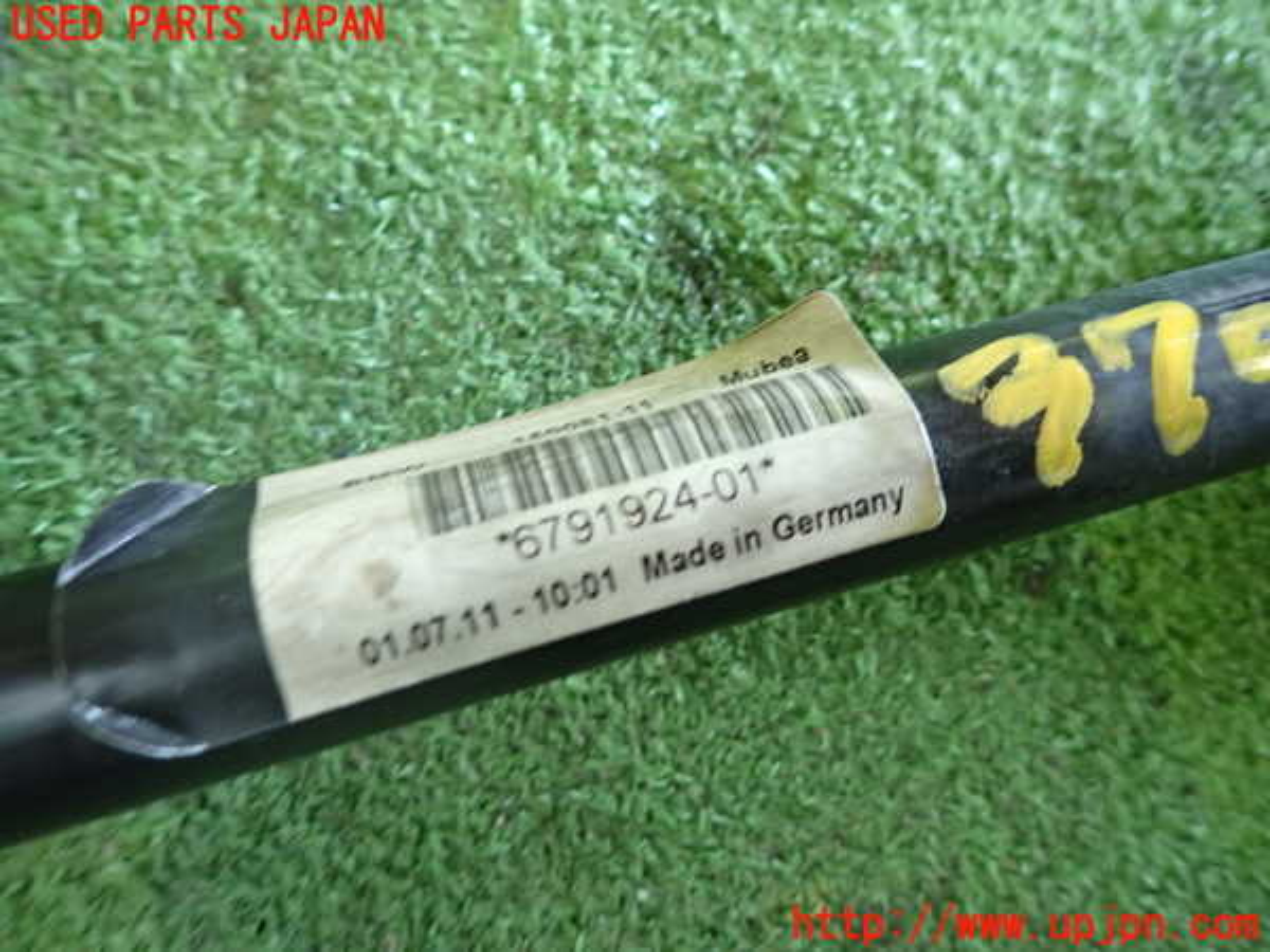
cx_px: 635
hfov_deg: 69.4
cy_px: 476
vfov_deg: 54.9
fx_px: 917
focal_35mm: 25
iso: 400
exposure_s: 1/30
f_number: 2
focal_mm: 4.5
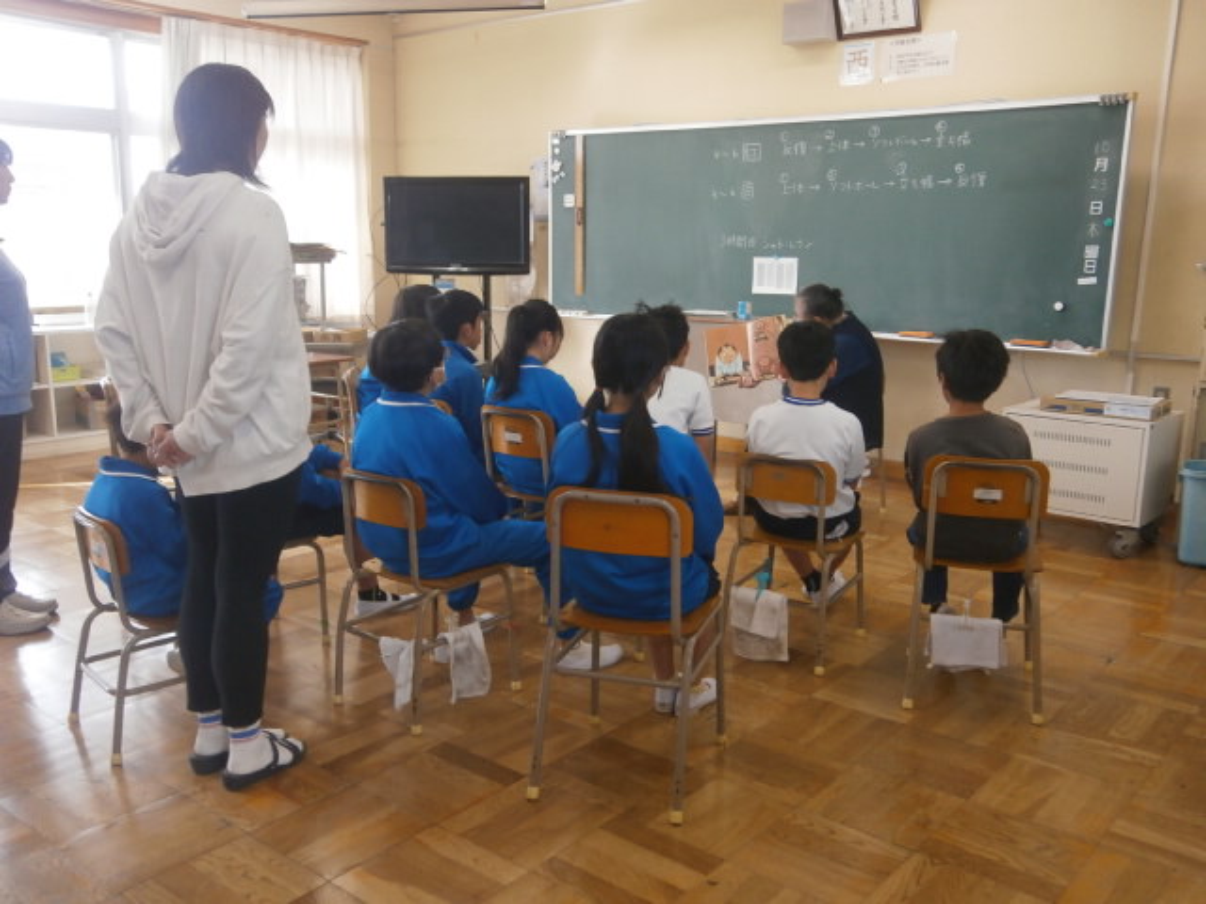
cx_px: 603
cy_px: 452
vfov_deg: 45.4
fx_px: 1080
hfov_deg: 58.4
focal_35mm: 31
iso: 125
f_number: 2.9
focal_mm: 5.5
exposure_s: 1/30
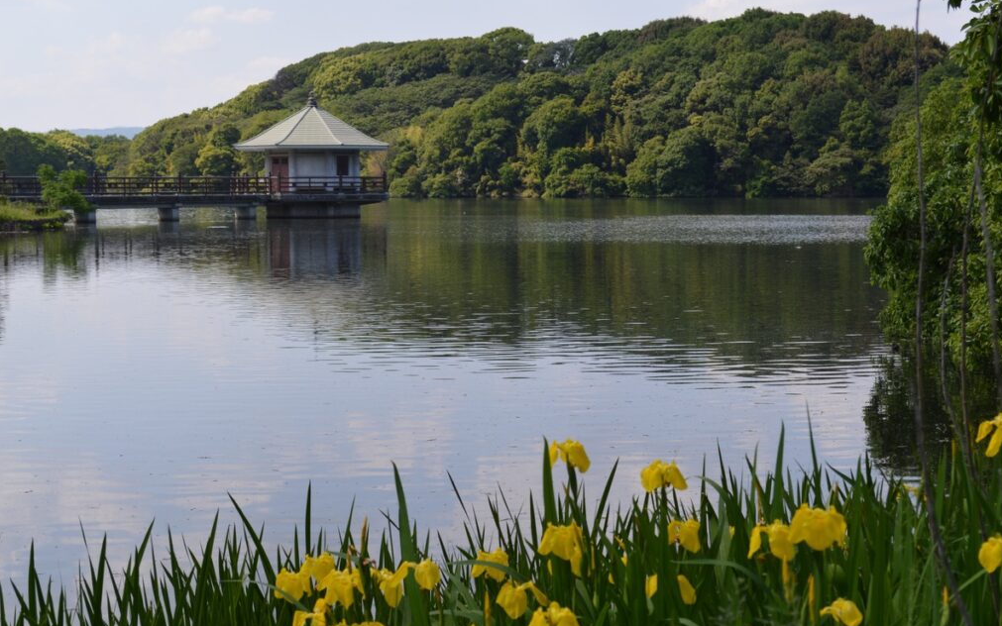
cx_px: 506
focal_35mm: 65
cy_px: 333
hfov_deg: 31.5
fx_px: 1775
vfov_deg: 20.0
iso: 100
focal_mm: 42
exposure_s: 1/200
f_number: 7.1
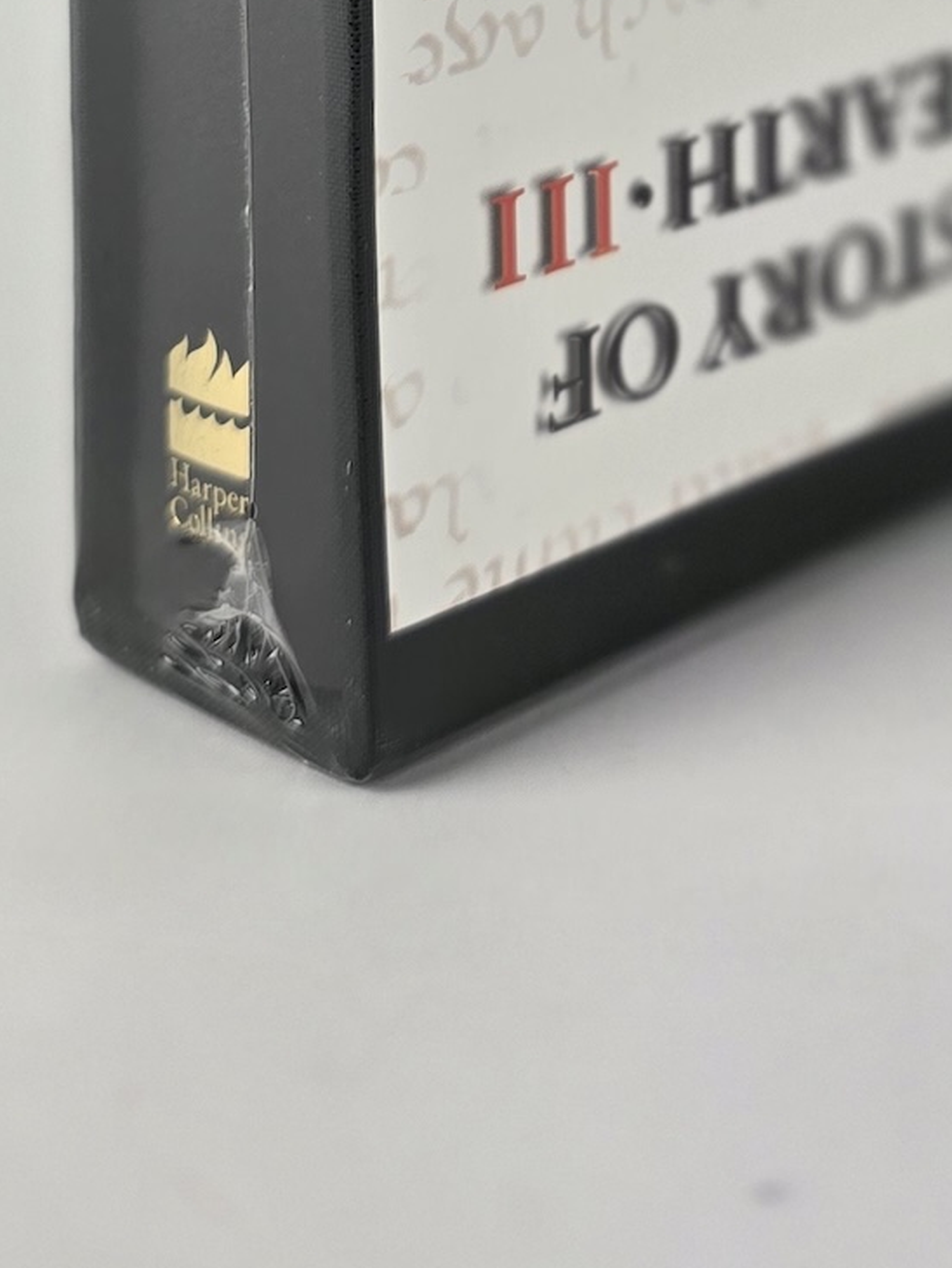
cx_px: 777
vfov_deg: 20.9
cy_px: -433
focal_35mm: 84
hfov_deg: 17.4
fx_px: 3078
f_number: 1.7
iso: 12
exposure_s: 1/134
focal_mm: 6.3
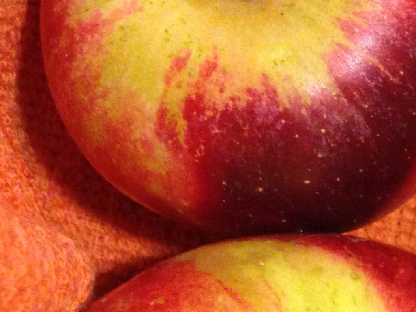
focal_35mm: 105
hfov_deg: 17.0
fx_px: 1262
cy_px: 327
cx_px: 618
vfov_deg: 13.8
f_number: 2.4
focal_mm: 4.12
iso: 400
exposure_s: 1/20
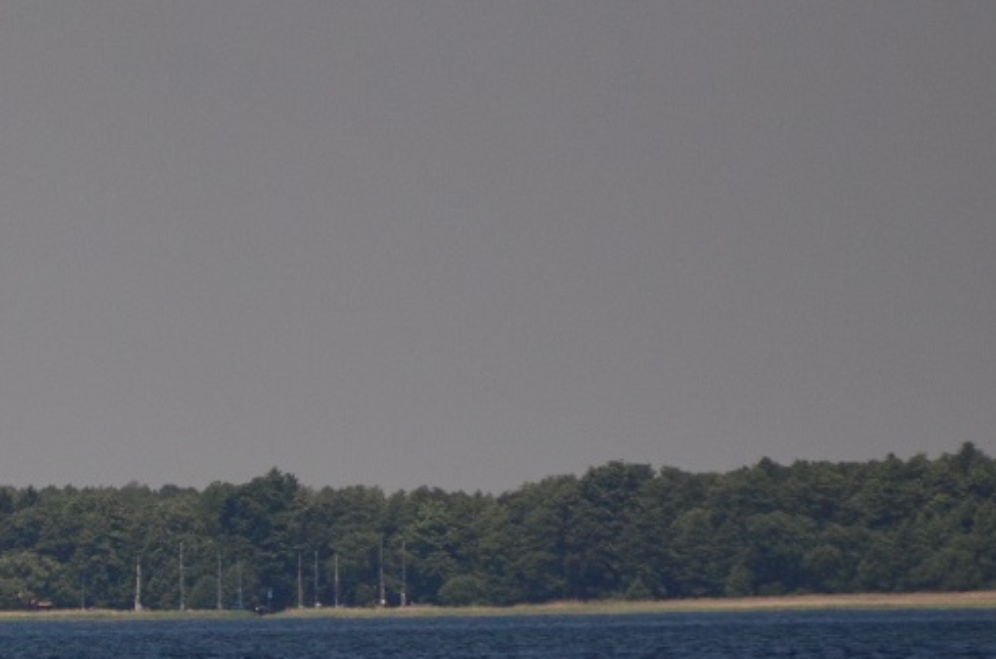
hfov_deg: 2.2
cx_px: 49
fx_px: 25498
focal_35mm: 924
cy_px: 577
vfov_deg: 1.5
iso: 800
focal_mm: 300
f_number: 5.6
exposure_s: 1/8000
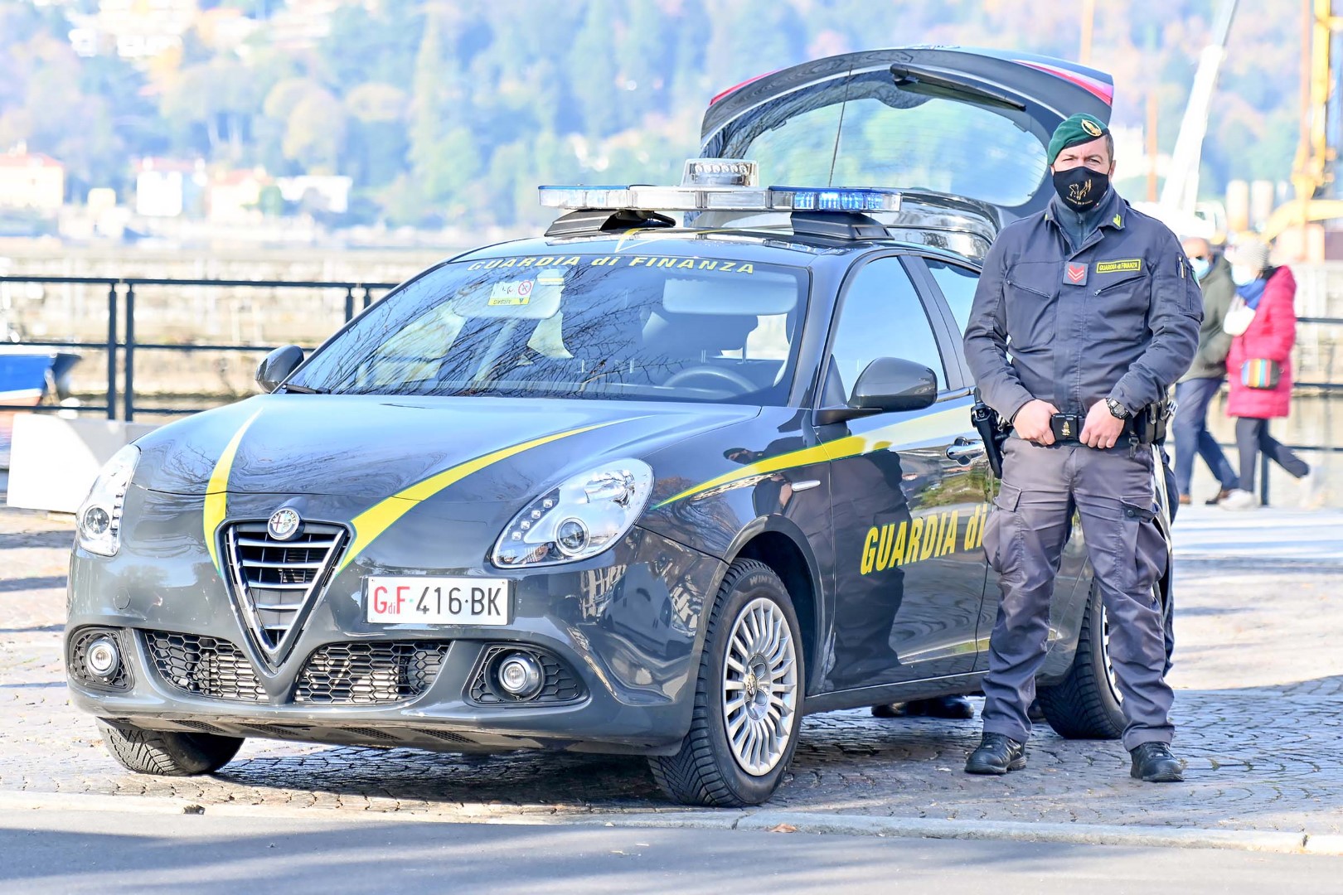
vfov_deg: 7.8
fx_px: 6528
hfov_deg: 11.7
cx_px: 672
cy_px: 448
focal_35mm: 175
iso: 320
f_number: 5.6
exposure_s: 1/320
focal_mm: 175
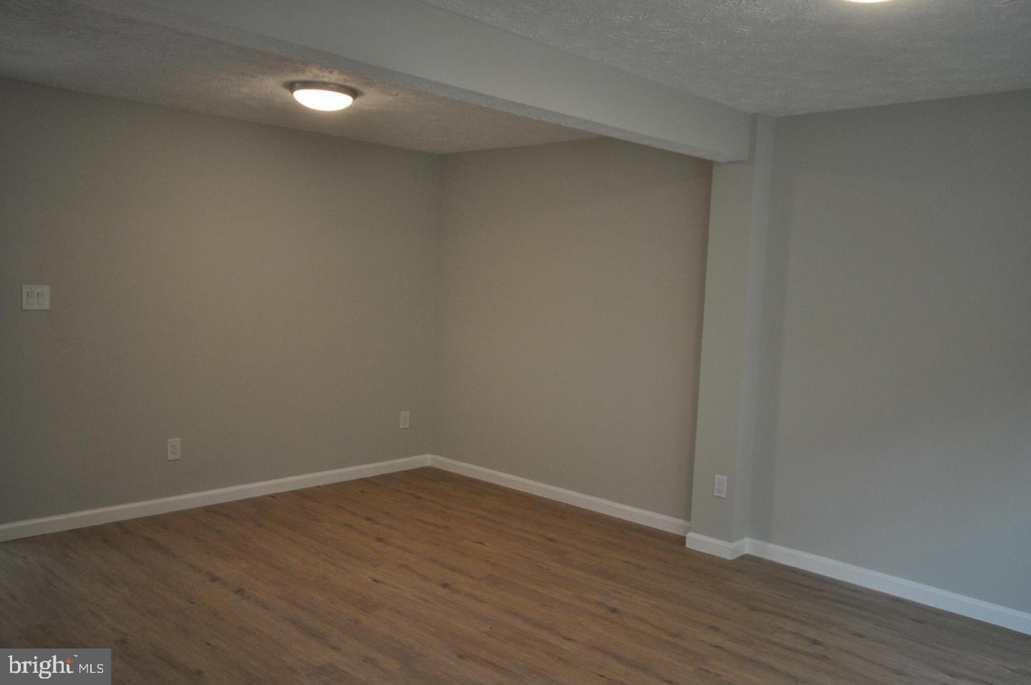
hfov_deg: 62.0
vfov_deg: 43.5
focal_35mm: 30
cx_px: 516
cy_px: 342
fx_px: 858
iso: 800
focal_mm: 20
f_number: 5.6
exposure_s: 1/60
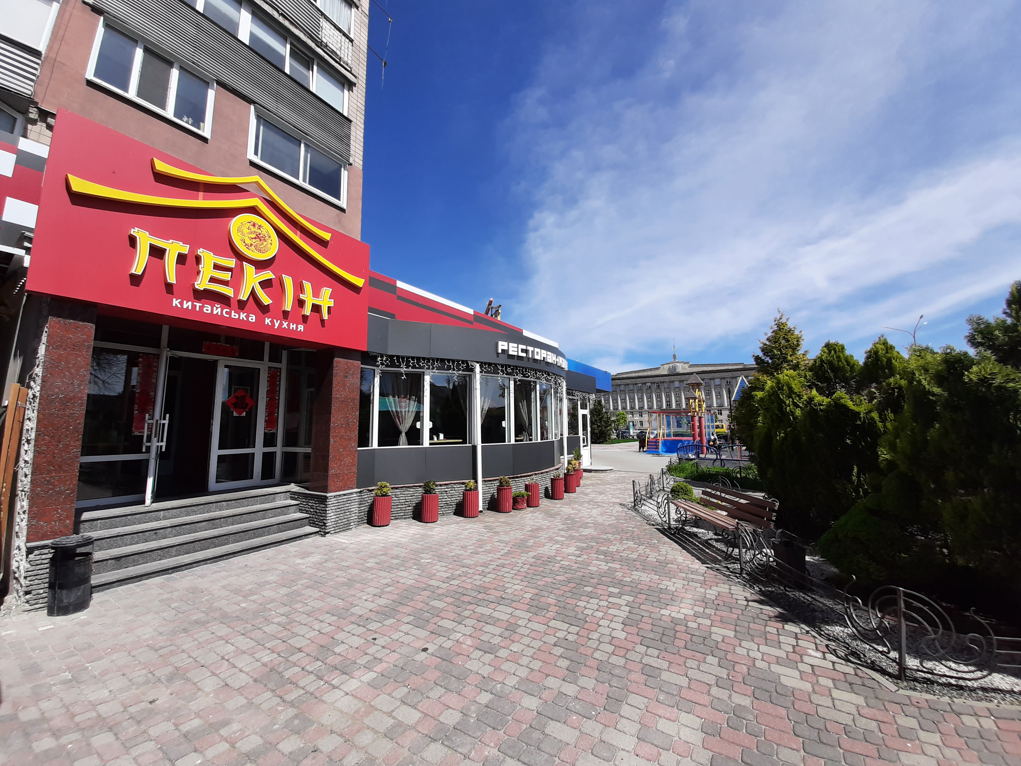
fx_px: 383
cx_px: 510
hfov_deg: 106.2
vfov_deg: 89.9
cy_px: 383
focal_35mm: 13
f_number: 2.2
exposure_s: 1/1314
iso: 40
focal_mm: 1.42
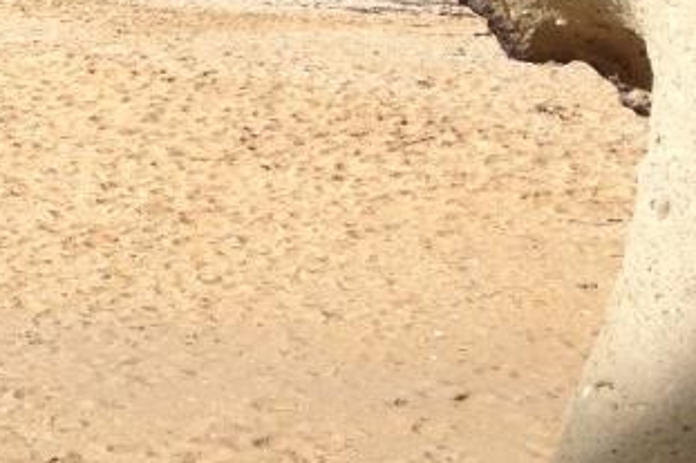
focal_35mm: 113
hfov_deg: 16.1
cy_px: -31
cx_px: -441
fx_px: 2183
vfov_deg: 11.9
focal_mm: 4.12
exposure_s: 1/2358
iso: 50
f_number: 2.4
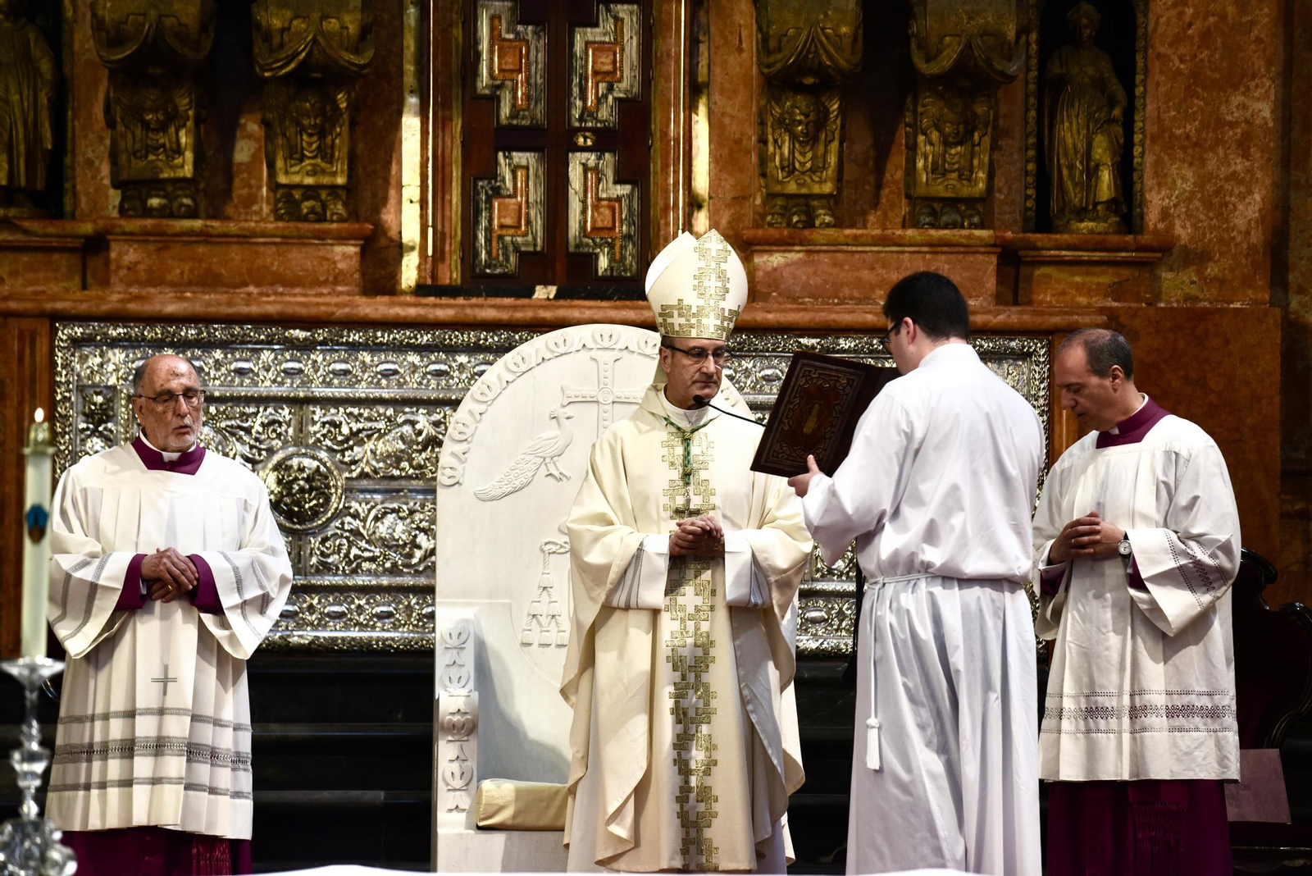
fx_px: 6927
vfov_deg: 7.2
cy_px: 438
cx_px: 656
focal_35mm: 190
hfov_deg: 10.8
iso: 720
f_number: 4
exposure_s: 1/160
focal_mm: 190
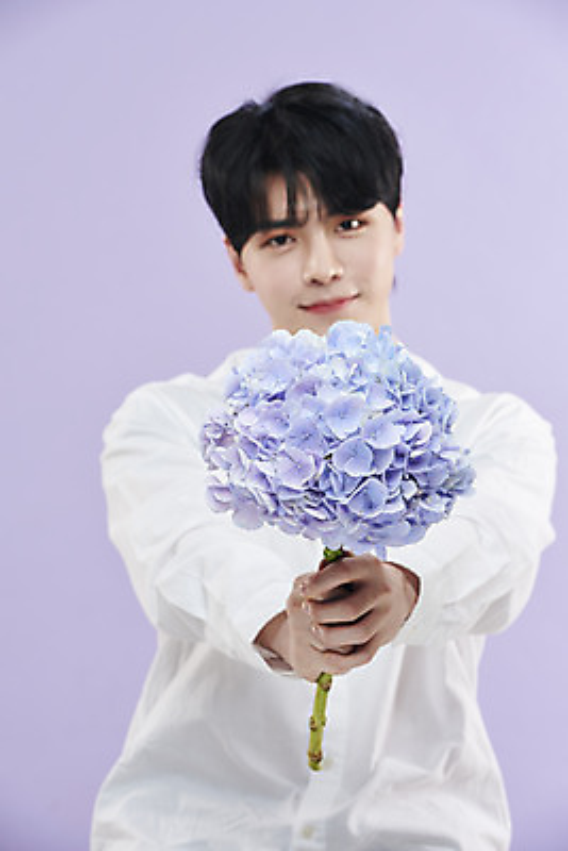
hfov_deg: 11.2
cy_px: 426
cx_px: 284
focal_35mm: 122
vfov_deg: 16.8
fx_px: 2885
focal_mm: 122
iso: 64
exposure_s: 1/125
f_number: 8
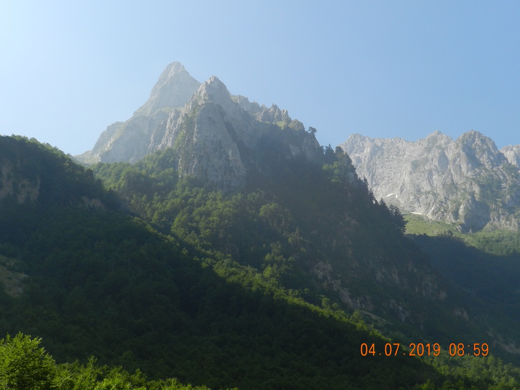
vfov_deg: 31.5
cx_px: 260
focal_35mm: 46
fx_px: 691
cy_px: 195
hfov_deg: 41.2
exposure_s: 1/800
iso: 160
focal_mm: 8.1
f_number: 4.2
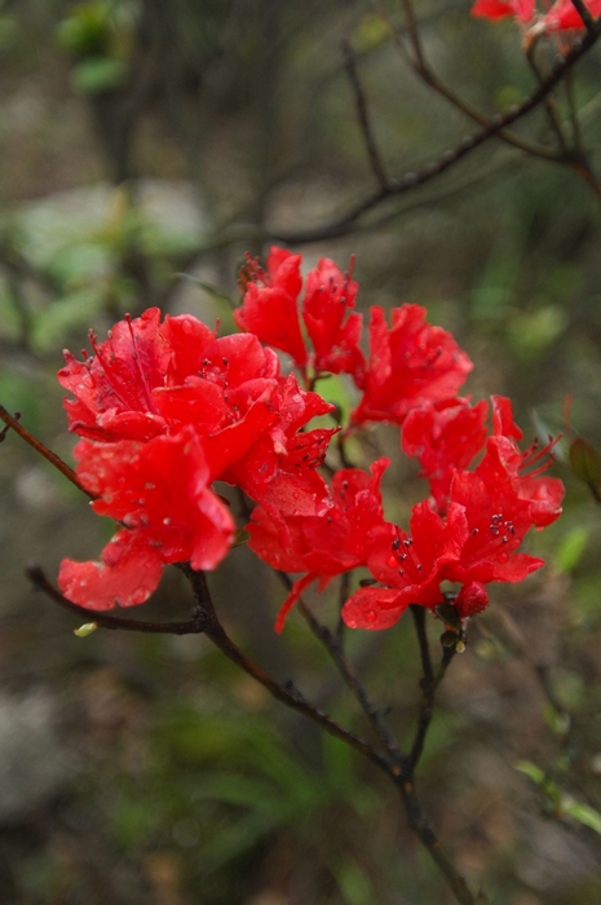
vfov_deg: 46.4
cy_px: 452
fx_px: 1054
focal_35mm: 42
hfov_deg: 31.8
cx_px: 300
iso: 400
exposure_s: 1/1000
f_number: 2.8
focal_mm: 28
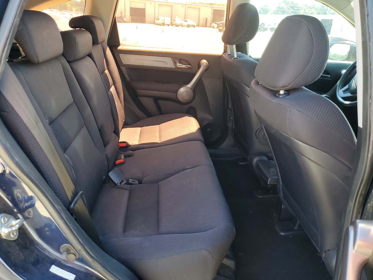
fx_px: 280
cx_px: 186
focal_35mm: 26
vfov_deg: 53.1
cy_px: 140
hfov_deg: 67.3
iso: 63
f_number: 1.5
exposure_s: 1/120
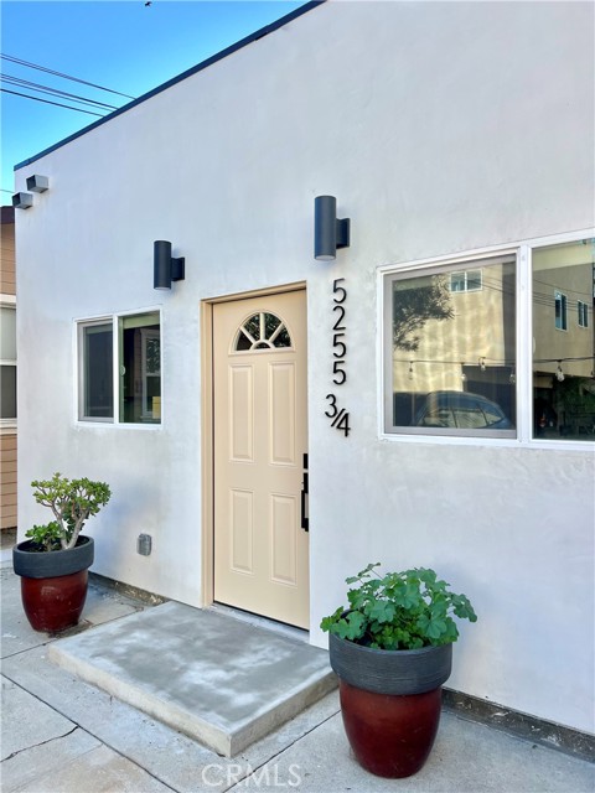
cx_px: 298
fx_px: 596
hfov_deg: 53.1
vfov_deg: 67.3
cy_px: 396
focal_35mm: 26
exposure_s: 1/1344
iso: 50
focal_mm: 5.7
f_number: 1.5
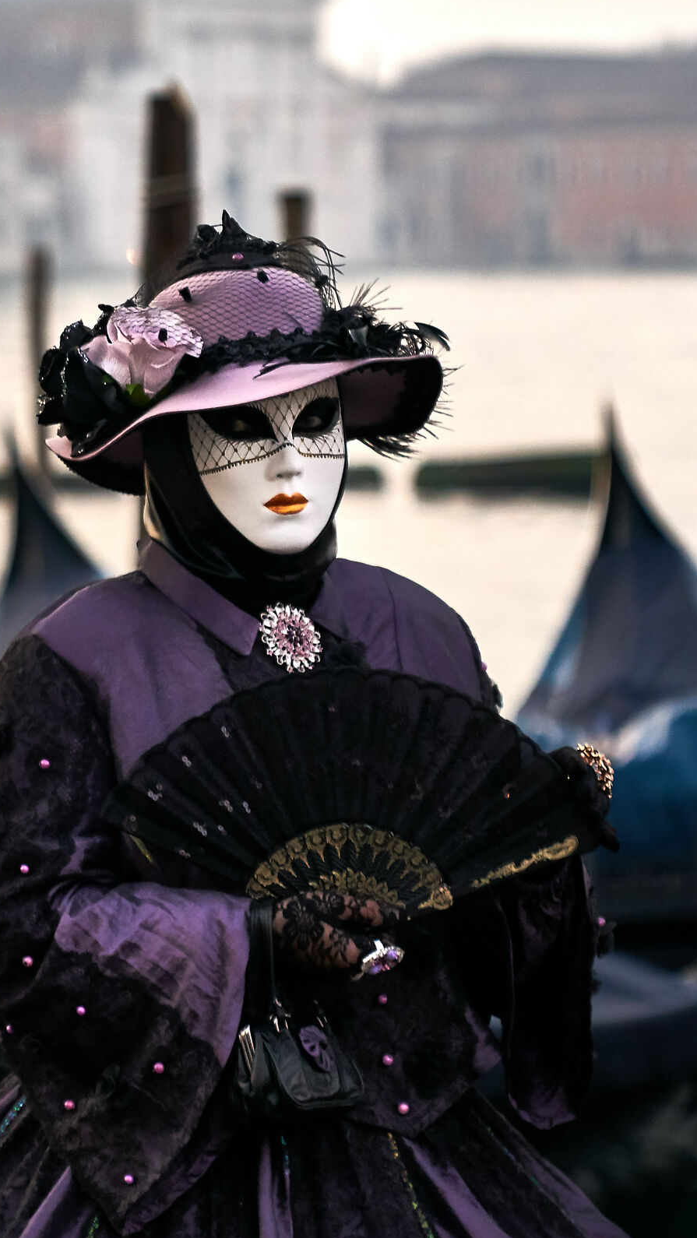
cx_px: 139
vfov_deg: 13.0
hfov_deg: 7.3
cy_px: 619
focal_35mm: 166
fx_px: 5451
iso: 800
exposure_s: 1/100
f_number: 2.8
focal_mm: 70
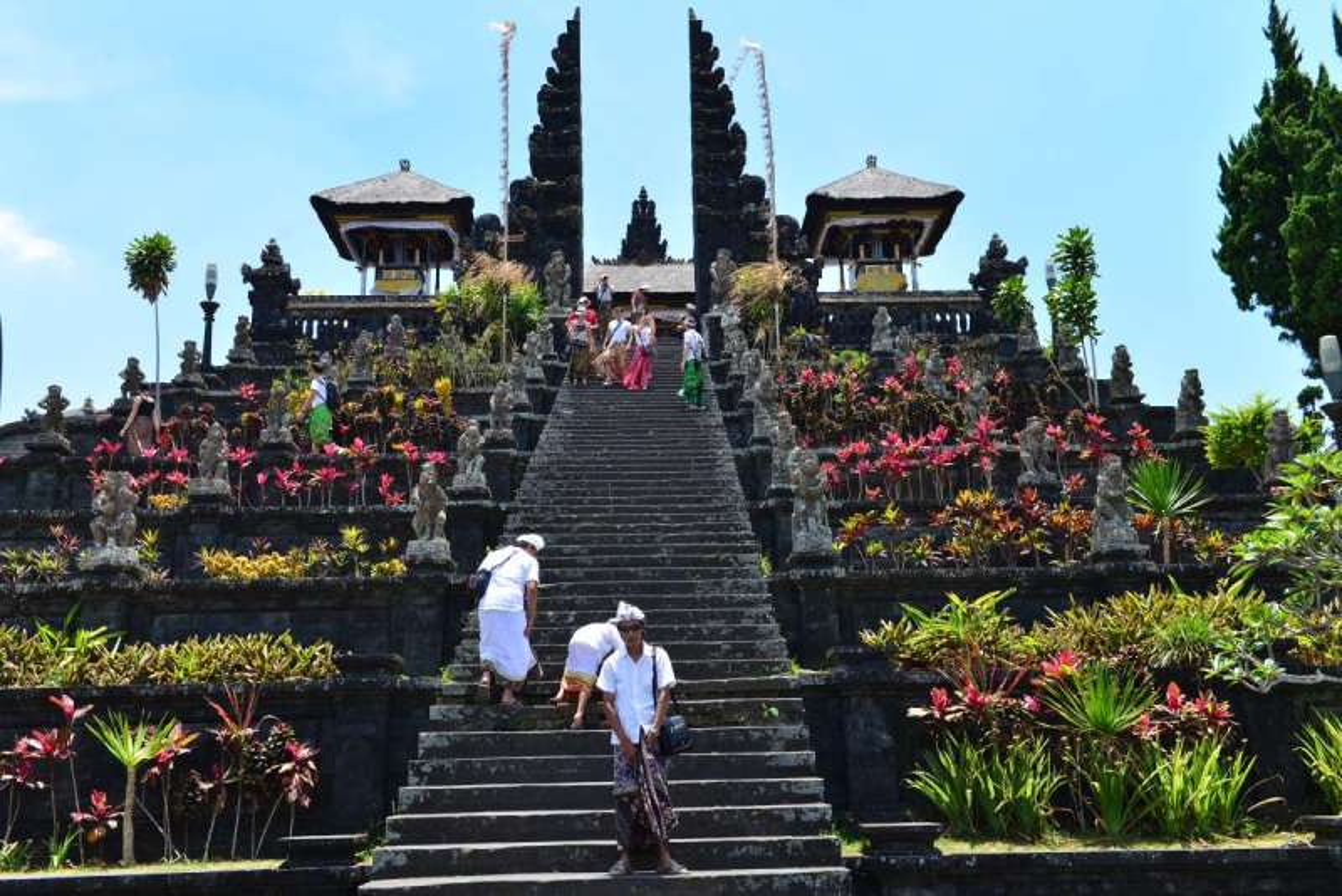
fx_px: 1305
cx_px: 671
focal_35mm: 35
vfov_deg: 37.9
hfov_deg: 54.4
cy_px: 448
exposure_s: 1/200
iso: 100
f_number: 7.1
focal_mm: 35
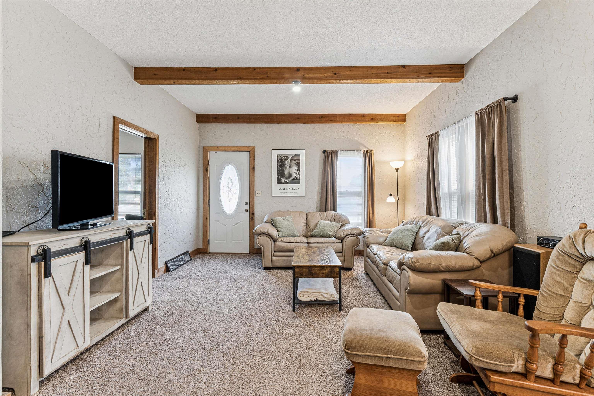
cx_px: 297
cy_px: 198
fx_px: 264
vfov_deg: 73.7
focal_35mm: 16
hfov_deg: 96.7
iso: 400
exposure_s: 1/6
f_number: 9
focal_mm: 16
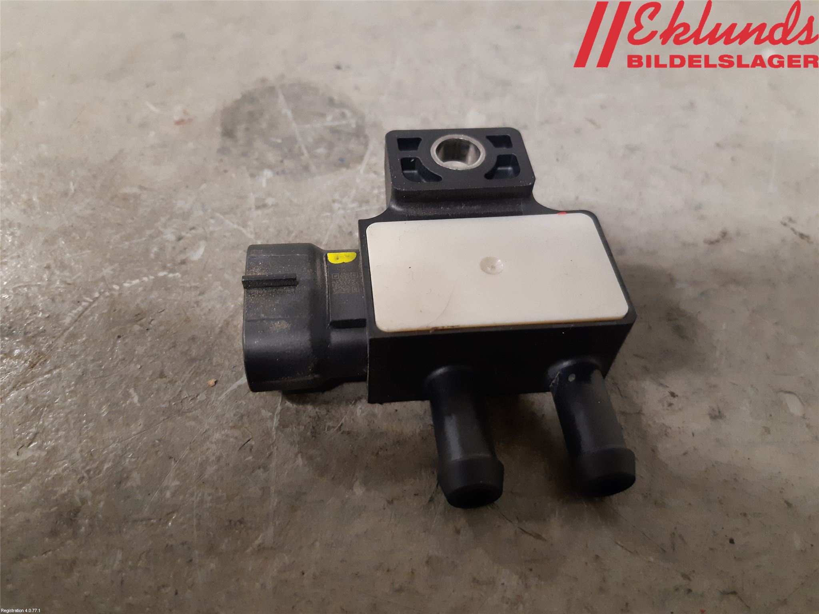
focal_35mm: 26
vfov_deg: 53.1
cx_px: 410
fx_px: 615
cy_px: 307
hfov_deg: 67.3
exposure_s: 1/50
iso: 250
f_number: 1.7
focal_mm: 3.93
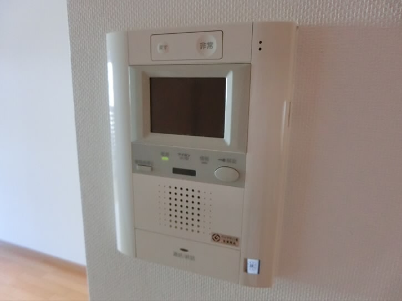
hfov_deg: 71.6
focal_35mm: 24
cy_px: 150
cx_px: 201
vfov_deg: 56.8
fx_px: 279
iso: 800
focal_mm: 4.24
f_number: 3
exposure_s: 1/100
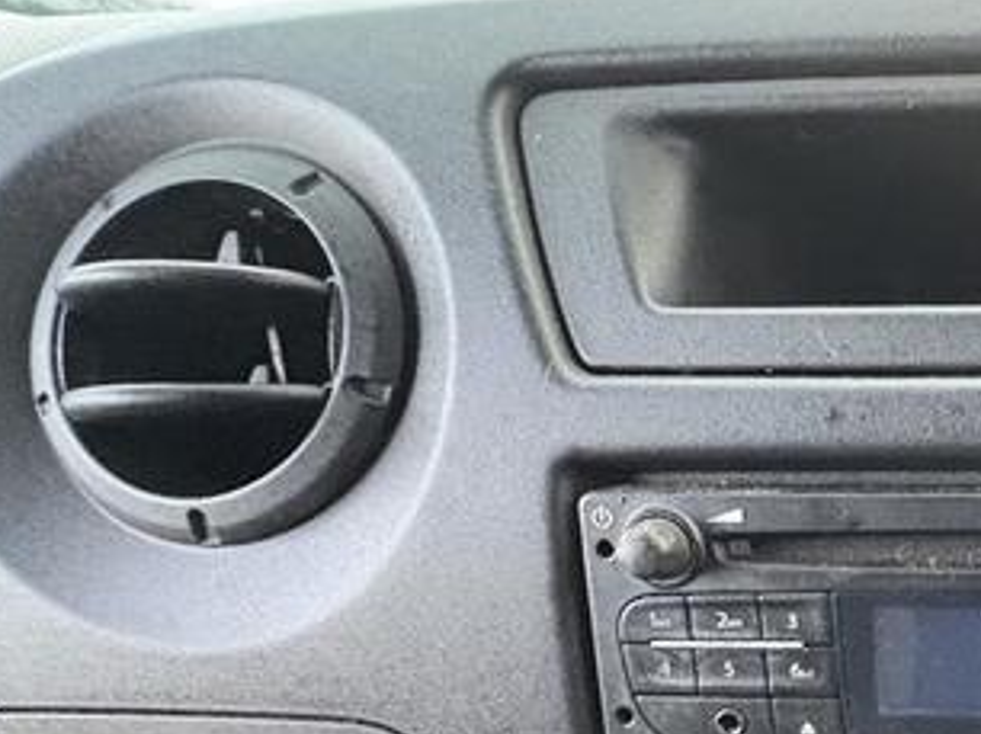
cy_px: 596
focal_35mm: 41
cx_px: 1212
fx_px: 1161
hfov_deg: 35.0
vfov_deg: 34.0
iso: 800
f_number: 2.2
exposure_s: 1/60
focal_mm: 2.22
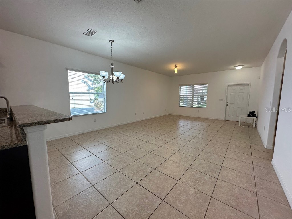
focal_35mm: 14
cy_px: 110
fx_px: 118
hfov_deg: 102.1
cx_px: 146
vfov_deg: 85.7
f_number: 2.2
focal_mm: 2.22
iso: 64
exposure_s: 1/120
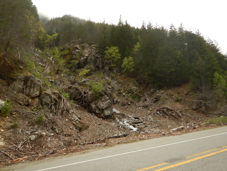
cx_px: 114
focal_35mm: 24
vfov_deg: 56.8
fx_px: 157
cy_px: 86
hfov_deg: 71.6
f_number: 2.8
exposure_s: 1/125
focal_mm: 4.3
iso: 125
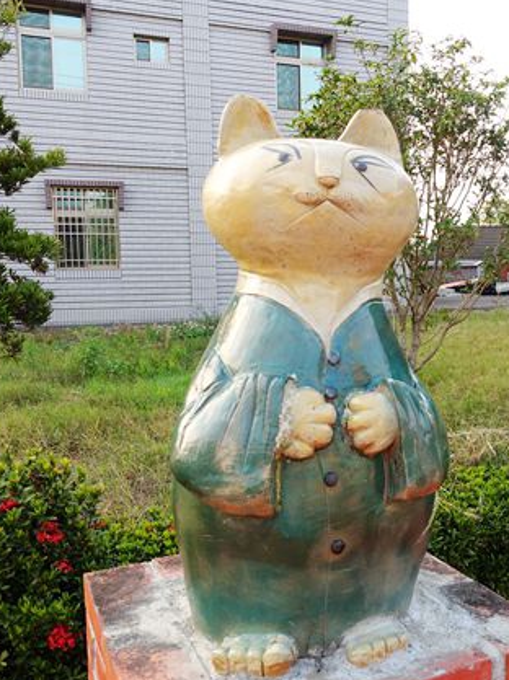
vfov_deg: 51.4
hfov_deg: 38.2
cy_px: 337
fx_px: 707
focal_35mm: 36
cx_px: 401
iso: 125
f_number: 4
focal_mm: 8.8
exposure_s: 1/100
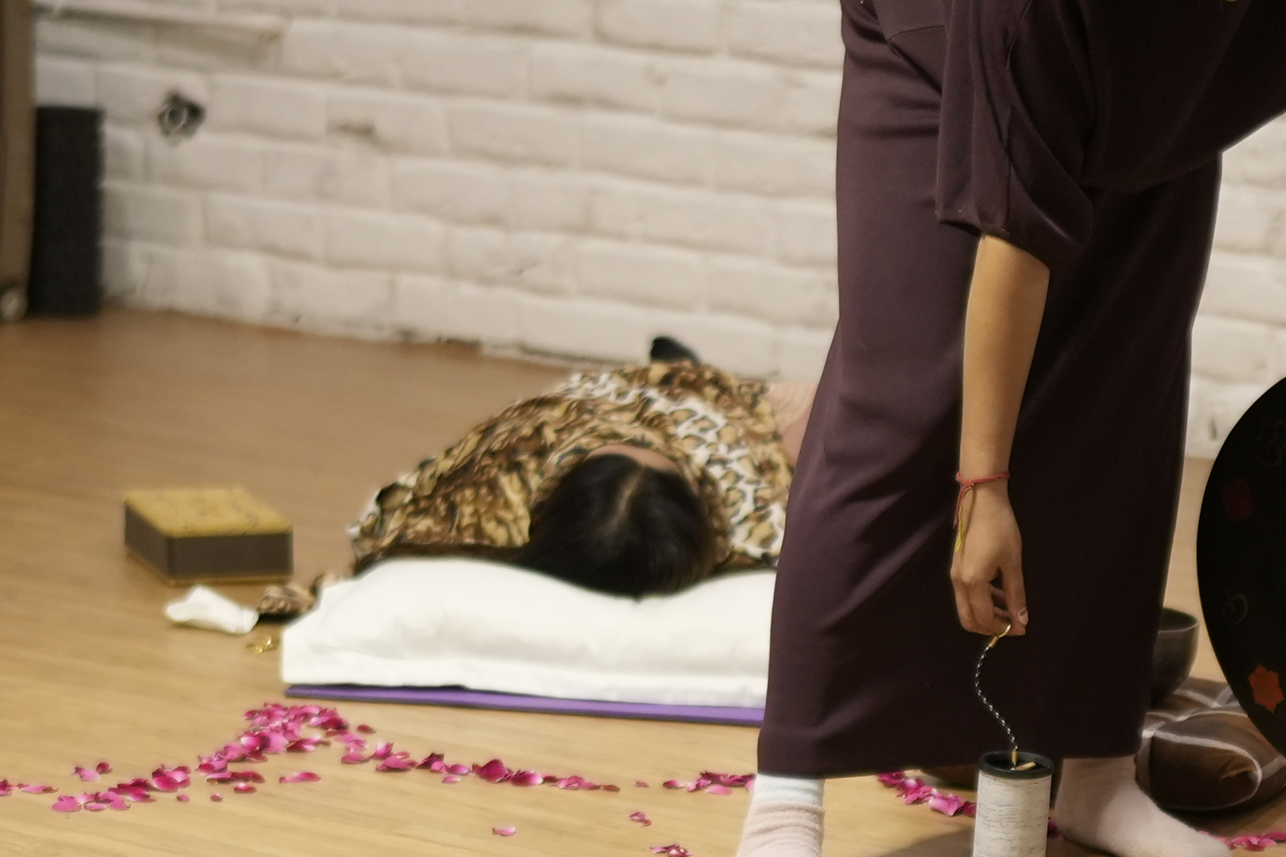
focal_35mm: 143
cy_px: 1064
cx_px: 925
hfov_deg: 14.3
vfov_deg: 9.4
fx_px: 5107
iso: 640
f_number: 1.4
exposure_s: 1/125
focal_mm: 35
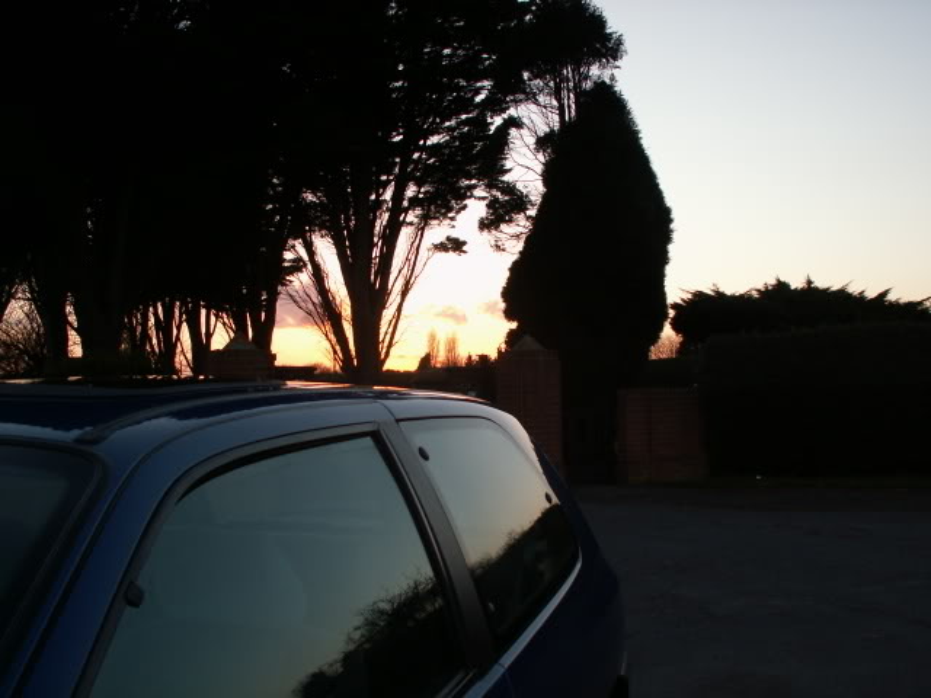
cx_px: 466
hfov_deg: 52.6
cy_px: 349
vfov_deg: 40.7
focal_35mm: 35
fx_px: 941
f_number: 3.5
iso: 50
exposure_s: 1/50
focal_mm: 5.86
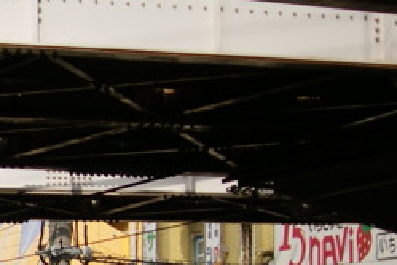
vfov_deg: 6.3
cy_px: 413
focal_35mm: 216
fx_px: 2382
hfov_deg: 9.1
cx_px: -349
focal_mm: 35
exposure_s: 1/4000
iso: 100
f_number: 1.8
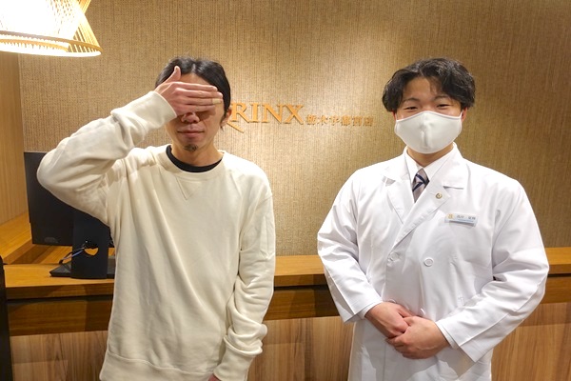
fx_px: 381
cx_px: 286
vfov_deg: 53.1
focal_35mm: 24
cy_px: 190
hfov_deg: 73.7
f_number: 2.2
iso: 125
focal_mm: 8.8
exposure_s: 1/30
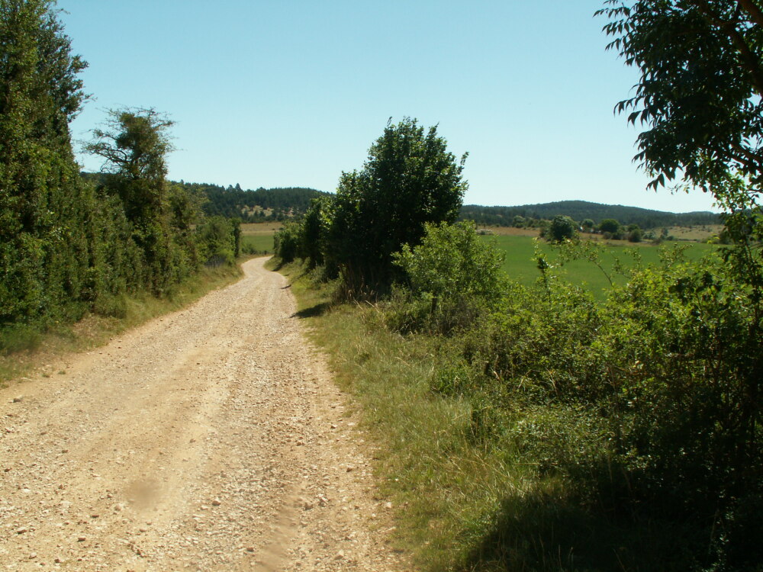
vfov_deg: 40.7
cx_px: 382
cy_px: 286
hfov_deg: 52.6
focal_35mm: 35
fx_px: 771
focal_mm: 5.86
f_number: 8
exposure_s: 1/125
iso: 50
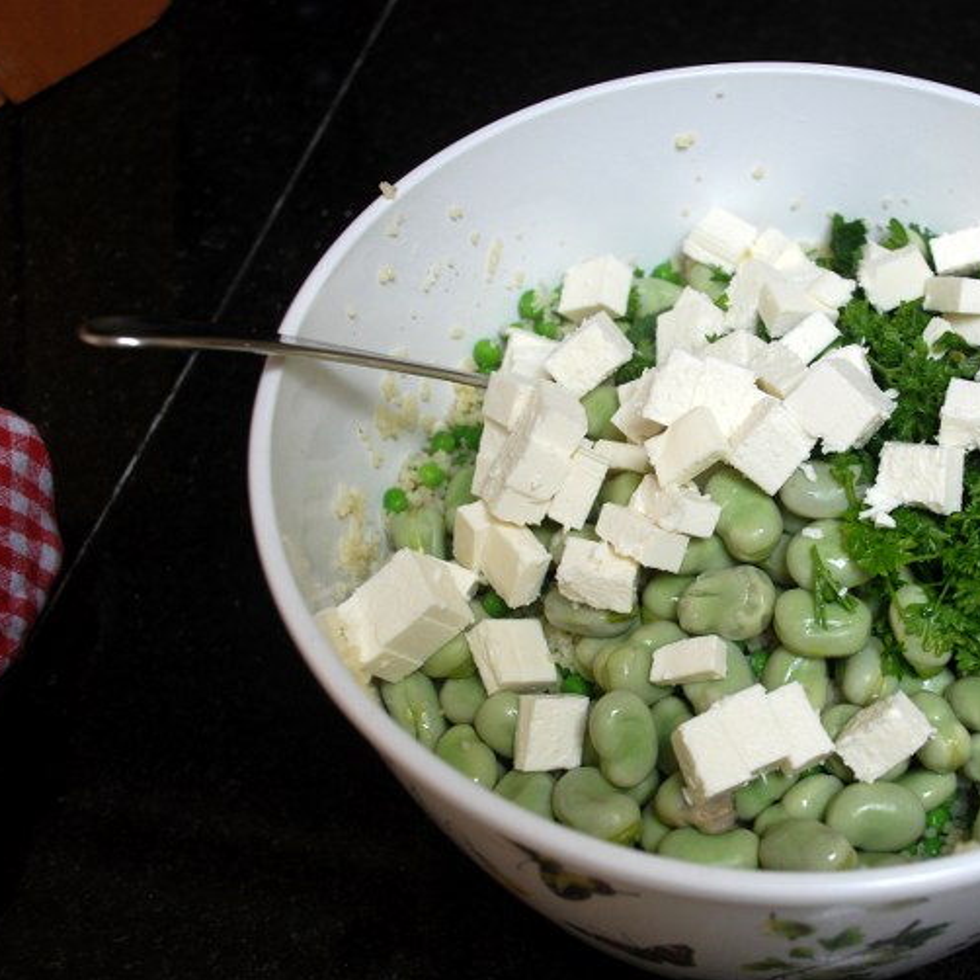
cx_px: 754
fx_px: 1826
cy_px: 521
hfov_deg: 29.5
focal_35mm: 57
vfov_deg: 30.0
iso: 200
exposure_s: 1/60
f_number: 4
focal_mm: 28
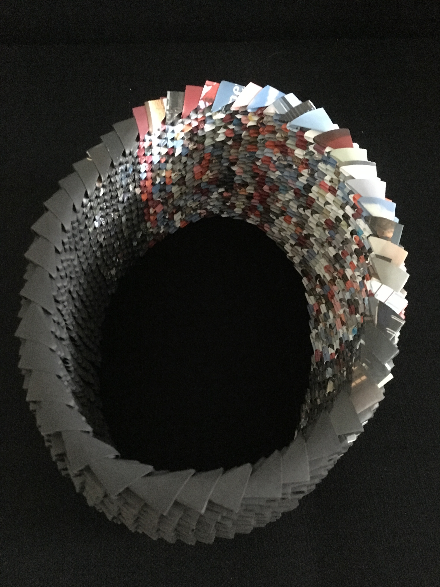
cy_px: 294
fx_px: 491
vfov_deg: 61.7
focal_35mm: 29
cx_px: 220
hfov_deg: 48.2
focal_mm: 4.15
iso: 1000
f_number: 2.2
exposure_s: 1/15
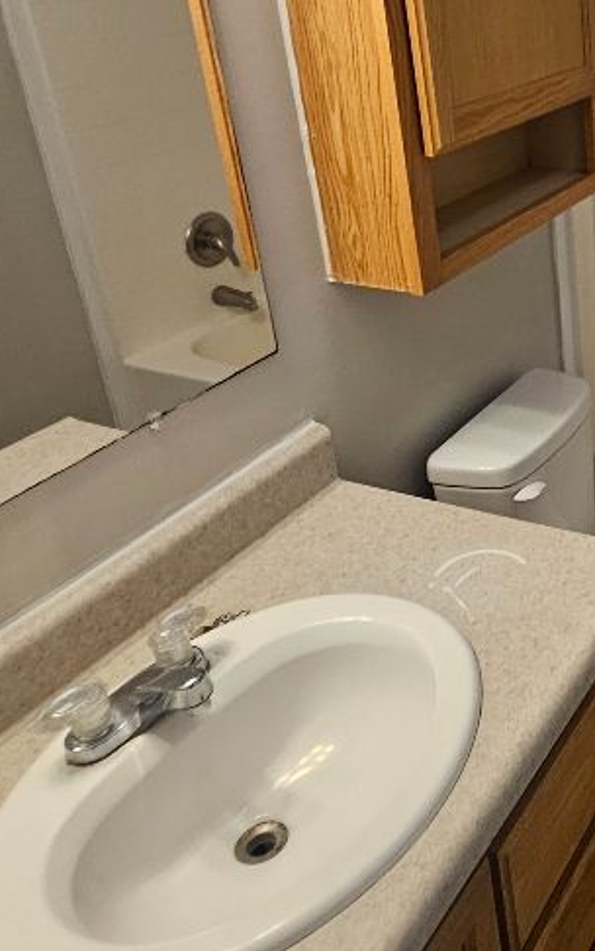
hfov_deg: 30.7
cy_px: 286
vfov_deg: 55.0
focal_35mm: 34
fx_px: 882
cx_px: 738
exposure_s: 1/60
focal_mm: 2.2
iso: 125
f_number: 2.2
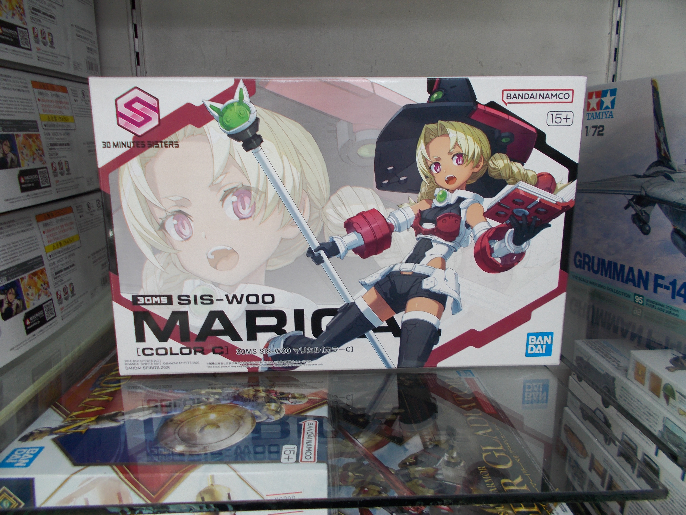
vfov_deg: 53.1
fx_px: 515
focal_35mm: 26
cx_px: 343
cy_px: 258
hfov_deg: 67.3
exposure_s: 1/25
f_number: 3.2
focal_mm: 4.6
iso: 80
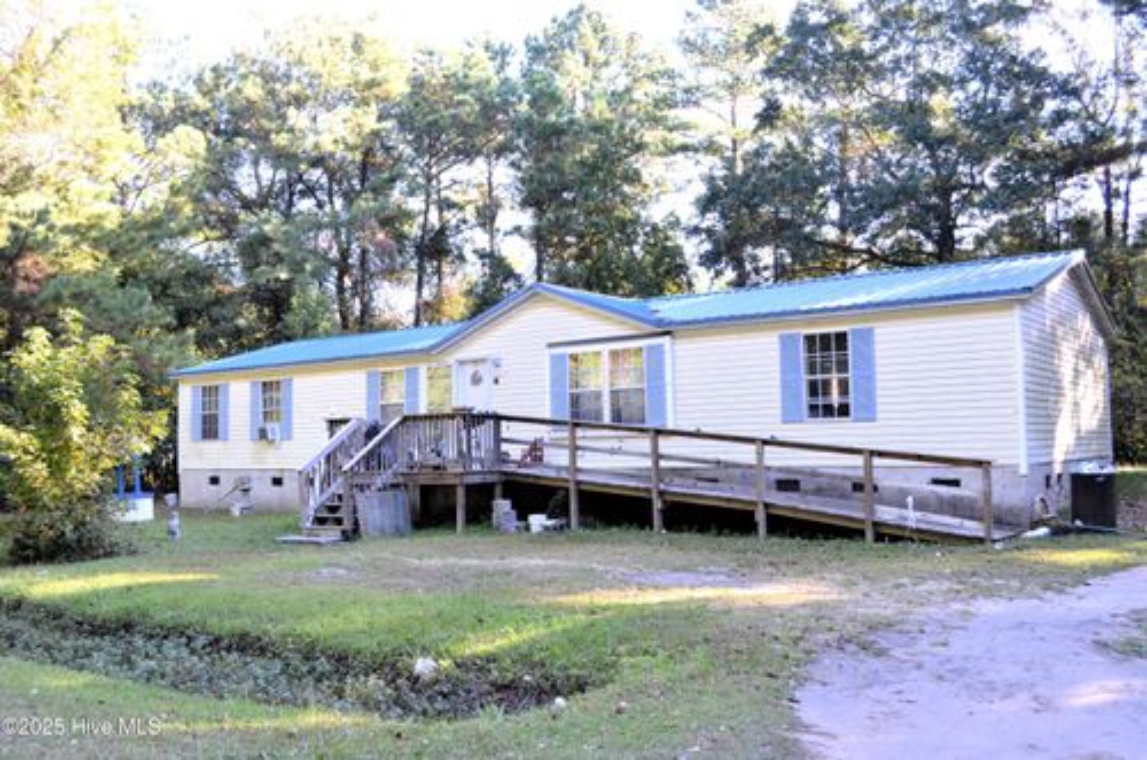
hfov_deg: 57.3
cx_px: 574
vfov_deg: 39.8
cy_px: 380
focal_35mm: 33
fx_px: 1049
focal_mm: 22
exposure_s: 1/160
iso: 800
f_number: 5.6
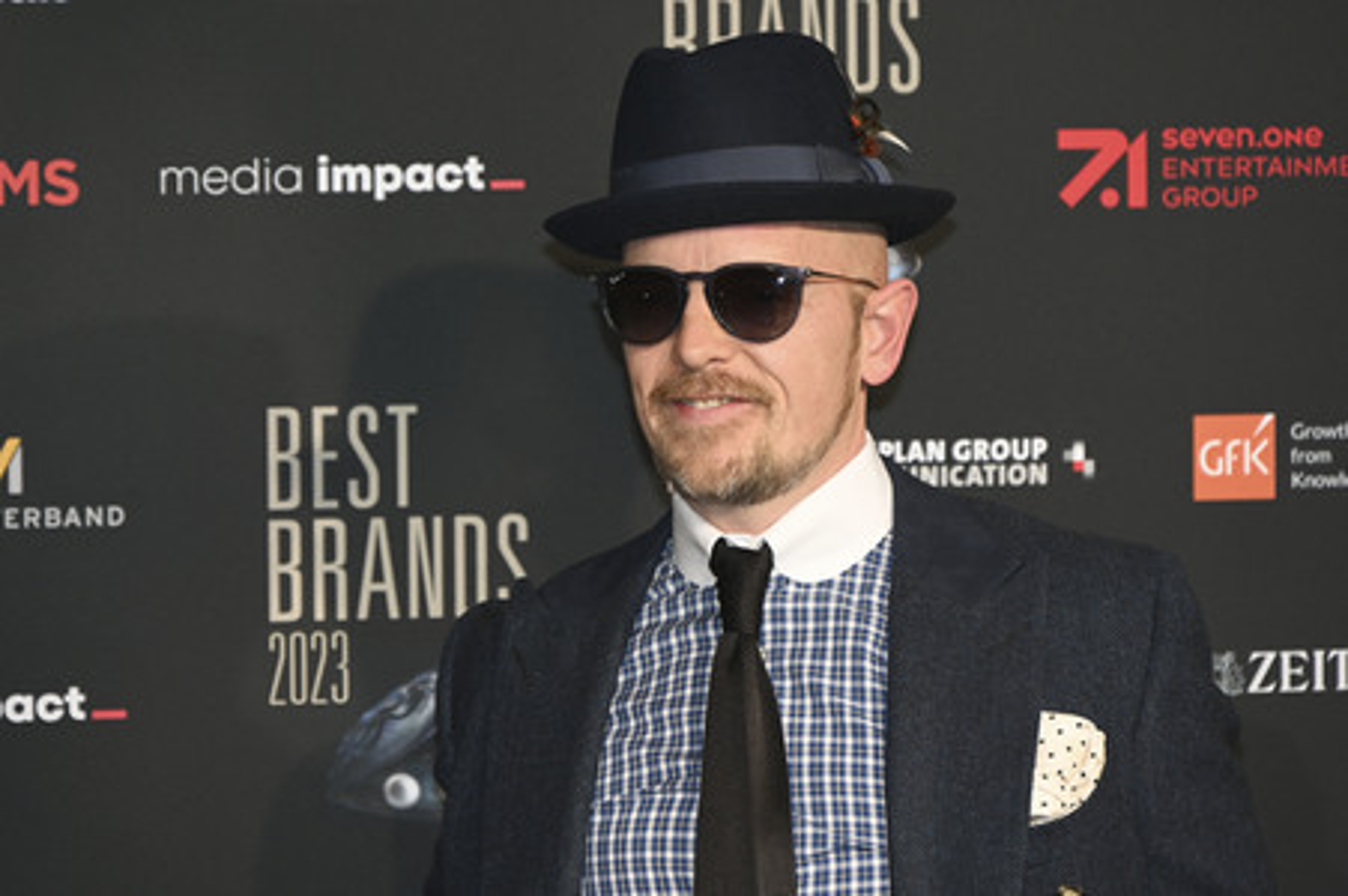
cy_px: 448
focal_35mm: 180
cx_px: 674
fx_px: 6735
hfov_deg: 11.4
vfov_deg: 7.6
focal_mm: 180
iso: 1000
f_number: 6.3
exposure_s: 1/125
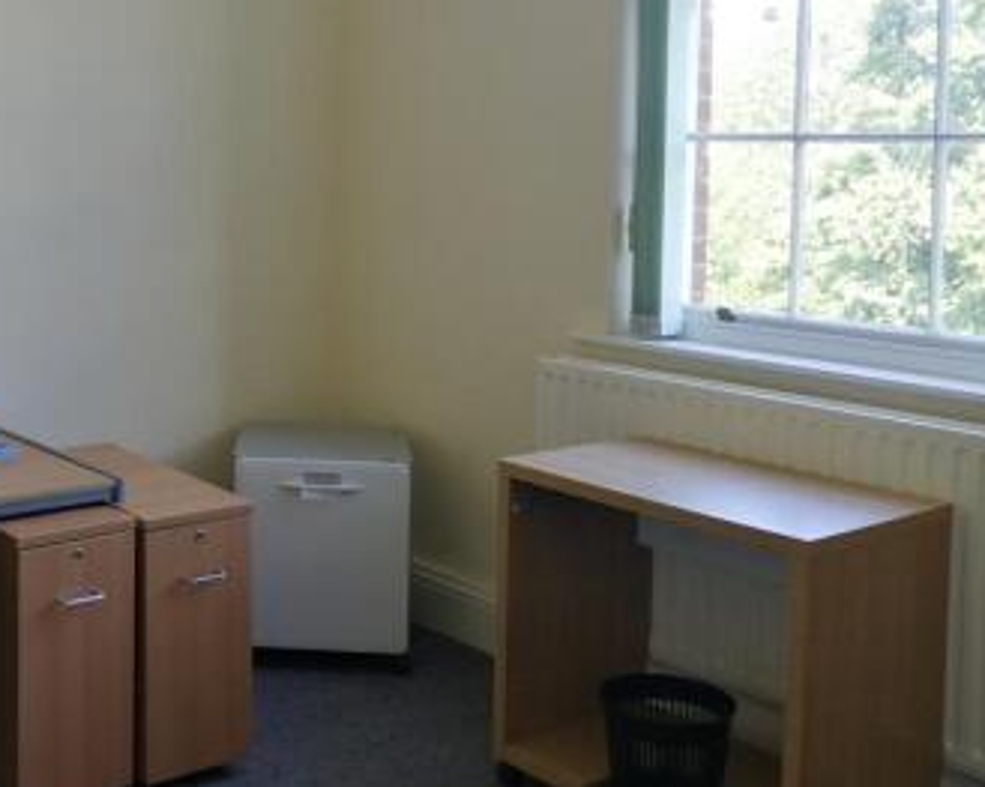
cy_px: 223
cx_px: 160
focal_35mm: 45
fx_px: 1311
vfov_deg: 32.9
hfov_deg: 39.1
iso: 100
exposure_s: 1/100
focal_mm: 3.62
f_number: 1.8
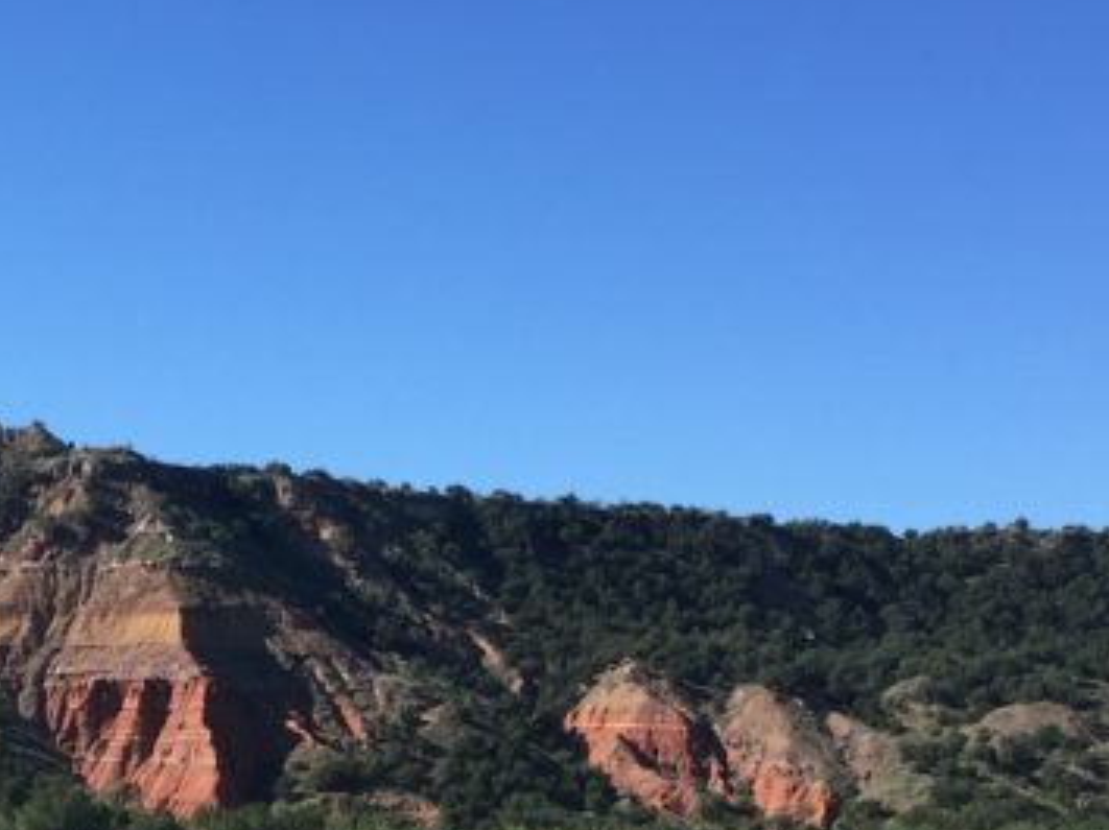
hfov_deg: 23.0
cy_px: 902
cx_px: 213
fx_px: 2689
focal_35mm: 84
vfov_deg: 17.0
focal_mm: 4.15
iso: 32
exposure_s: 1/1412
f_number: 2.2
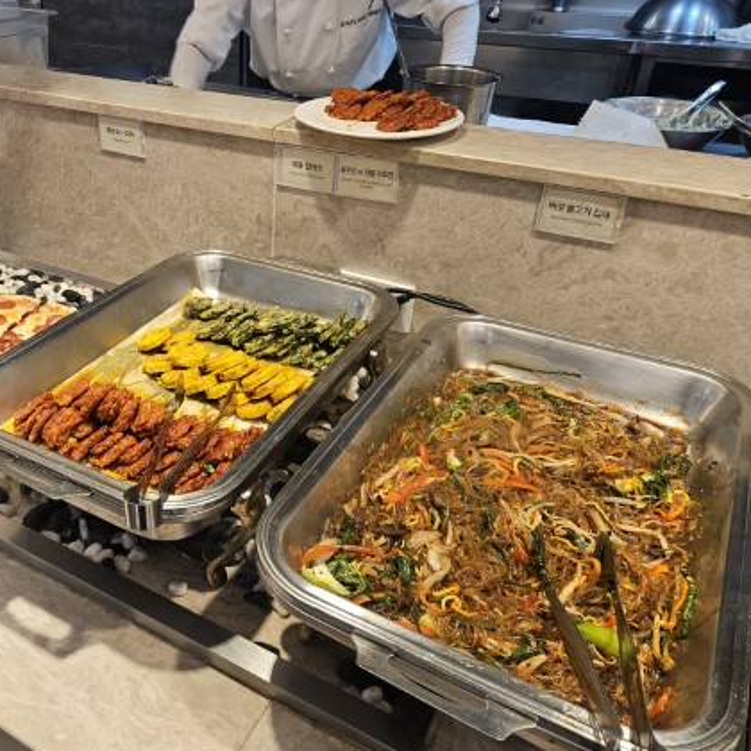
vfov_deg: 52.5
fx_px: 761
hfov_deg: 50.7
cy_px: 342
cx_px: 202
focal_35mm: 31
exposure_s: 1/120
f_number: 1.8
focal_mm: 5.4
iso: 250
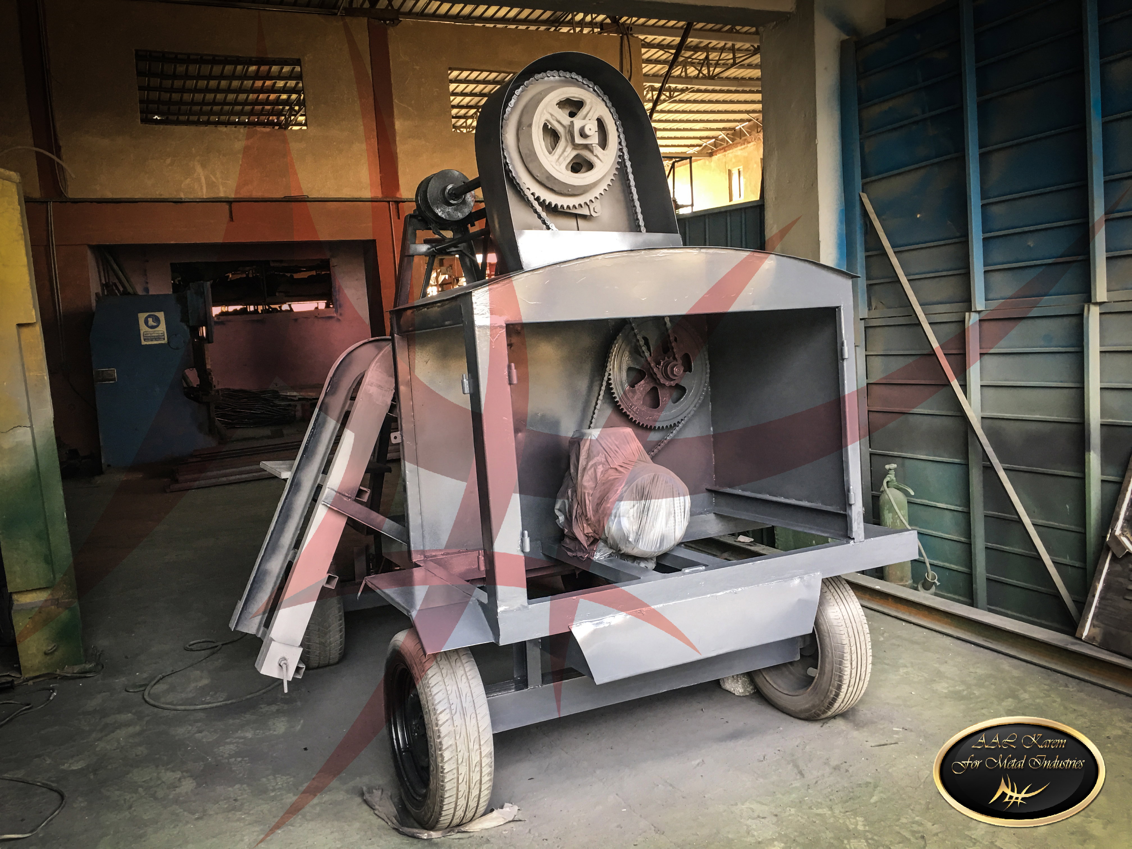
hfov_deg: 61.7
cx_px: 566
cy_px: 424
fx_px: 948
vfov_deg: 48.2
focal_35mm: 29
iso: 40
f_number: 2.2
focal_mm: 4.15
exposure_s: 1/33
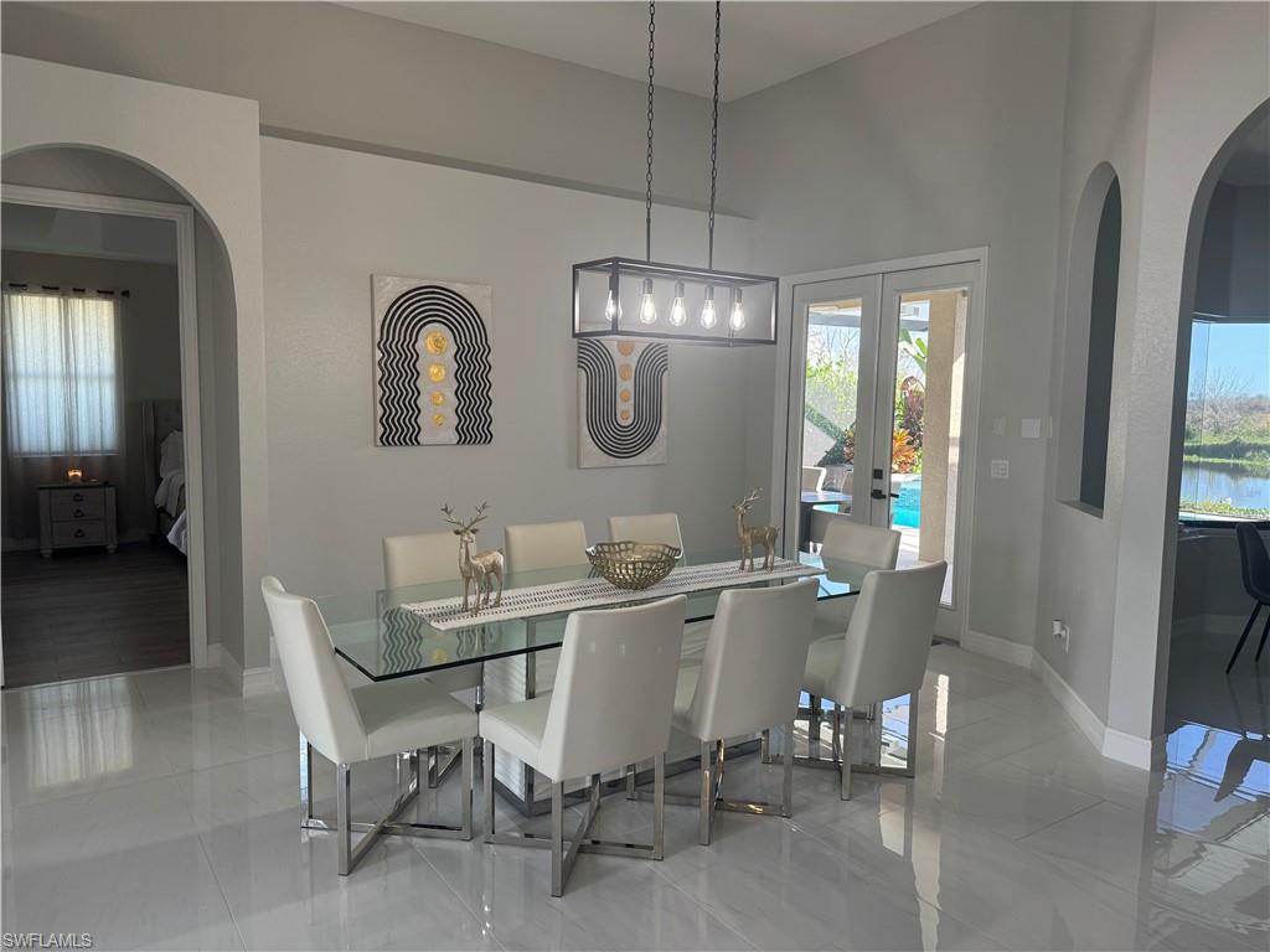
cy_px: 476
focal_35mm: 24
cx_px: 635
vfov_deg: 56.8
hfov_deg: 71.6
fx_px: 881
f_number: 1.78
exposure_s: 1/120
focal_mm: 6.76
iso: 125
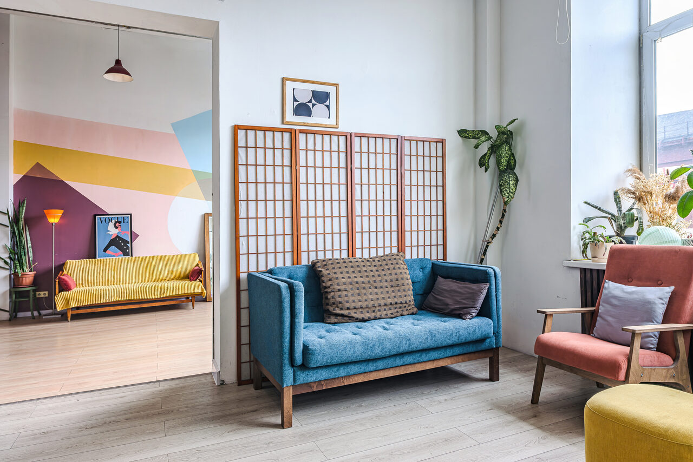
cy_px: 231
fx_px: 443
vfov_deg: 55.1
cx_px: 346
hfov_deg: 76.1
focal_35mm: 23
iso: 100
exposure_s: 1/20
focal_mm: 23
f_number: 11
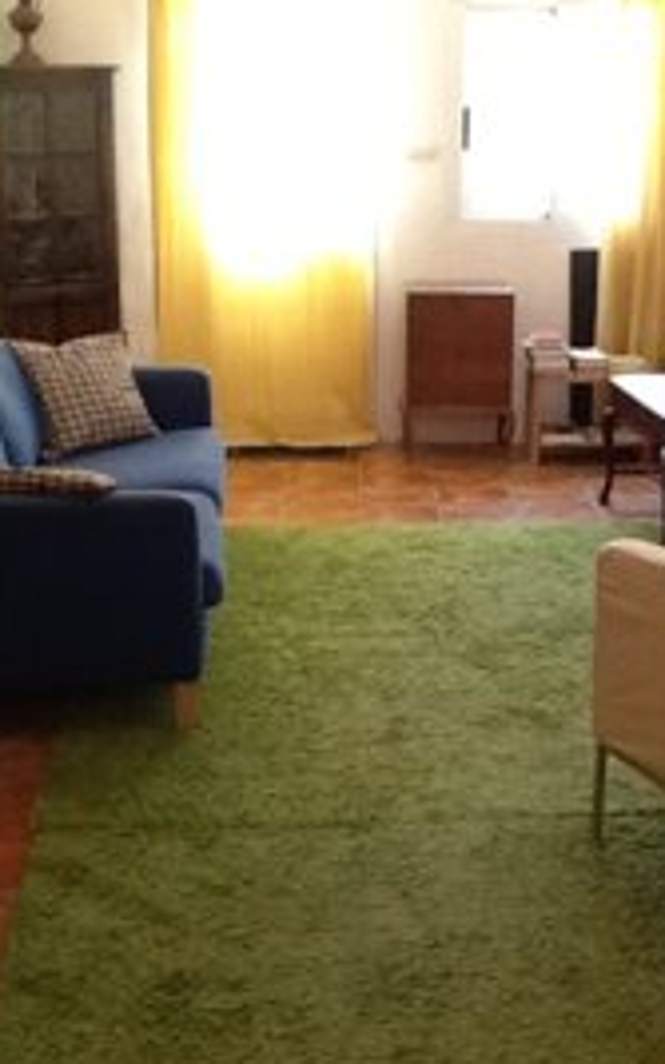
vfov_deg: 32.5
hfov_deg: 20.5
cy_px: 534
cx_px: 482
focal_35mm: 63
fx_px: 1826
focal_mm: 2.03
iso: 250
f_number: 2.4
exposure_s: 1/30
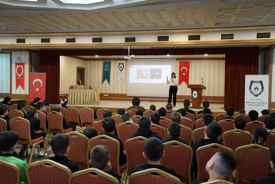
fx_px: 268
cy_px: 92
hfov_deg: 54.4
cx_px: 138
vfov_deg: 37.9
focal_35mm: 35
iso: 5000
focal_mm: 35
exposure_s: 1/160
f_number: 4
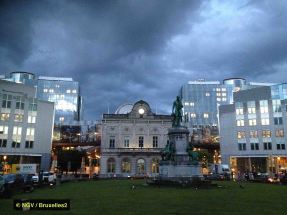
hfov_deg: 52.6
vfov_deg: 40.7
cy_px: 108
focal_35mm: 35
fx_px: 290
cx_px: 144
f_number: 2.4
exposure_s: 1/20
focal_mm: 4.28
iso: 250
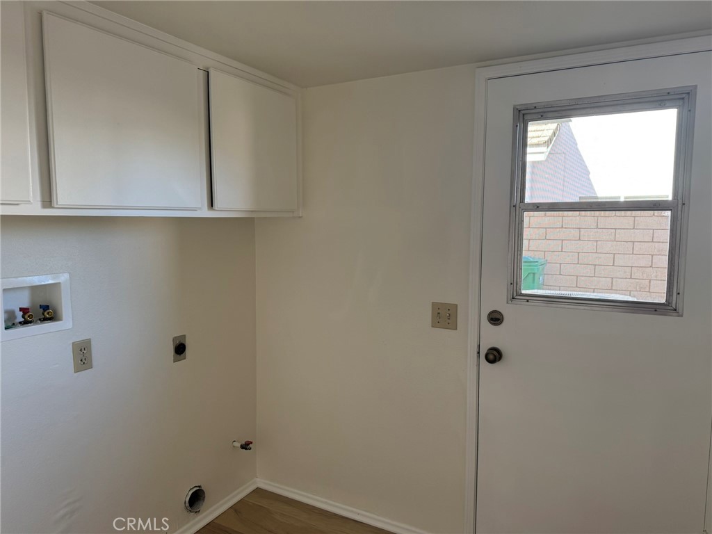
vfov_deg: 56.8
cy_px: 267
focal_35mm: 24
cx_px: 356
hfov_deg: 71.6
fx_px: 494
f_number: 1.78
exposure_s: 1/121
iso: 100
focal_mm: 6.76
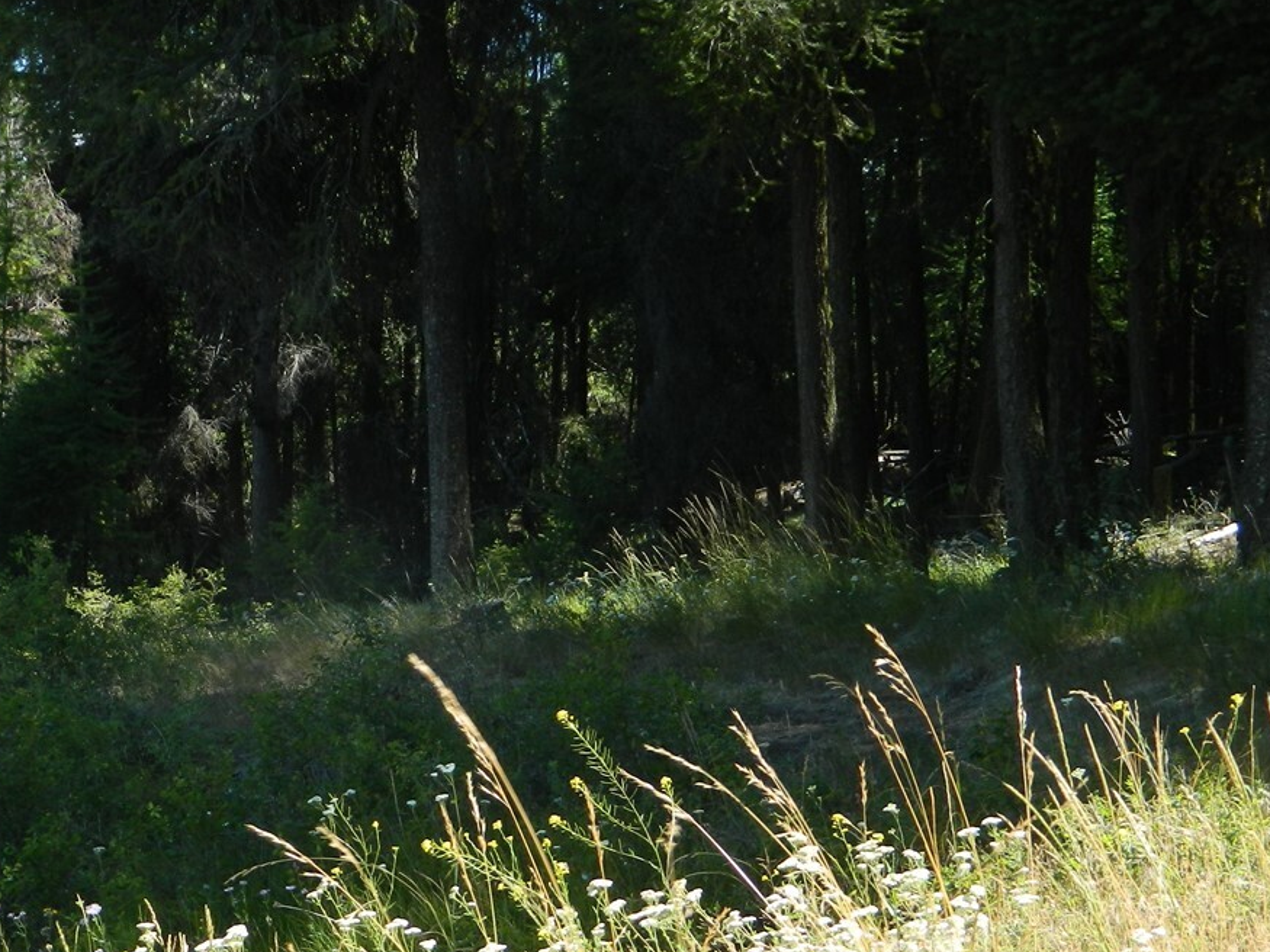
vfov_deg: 19.5
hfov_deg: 25.4
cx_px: 187
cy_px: 704
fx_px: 2751
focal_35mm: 75
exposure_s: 1/40
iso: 80
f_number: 9.8
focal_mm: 7.3
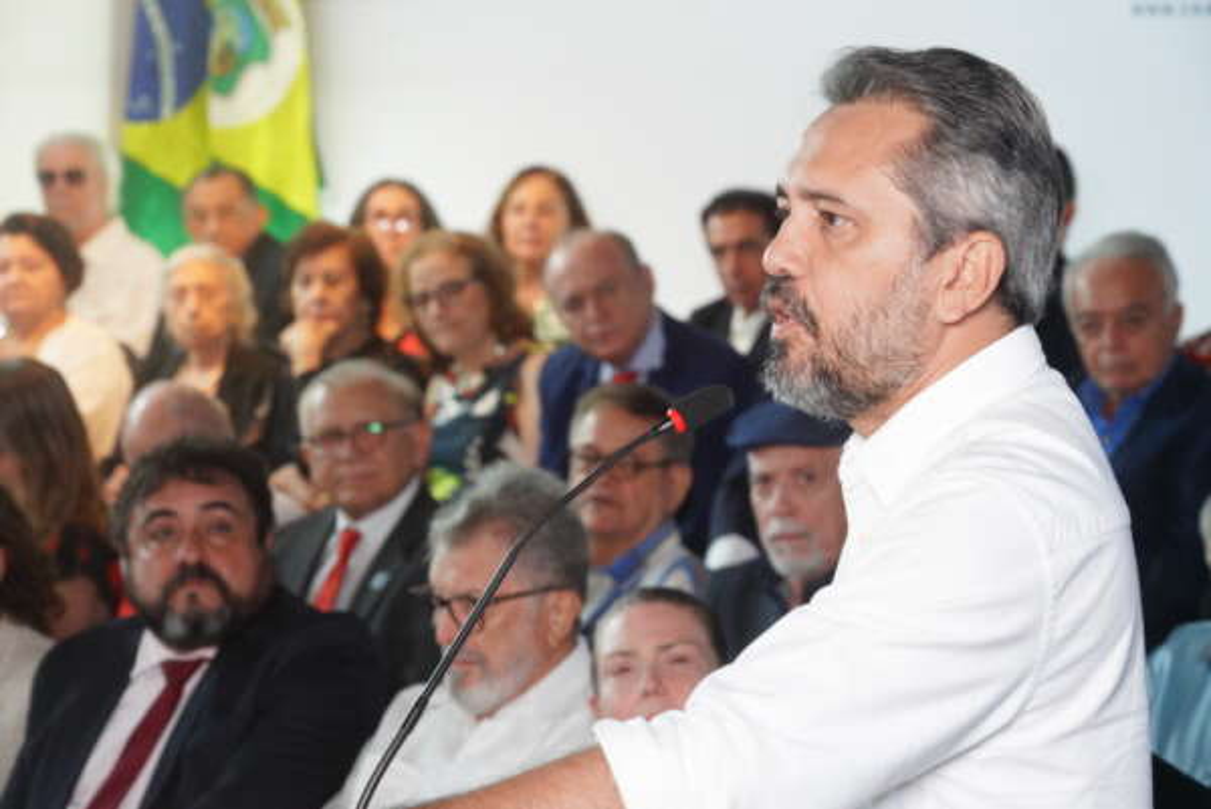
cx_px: 606
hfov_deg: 17.3
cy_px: 404
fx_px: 3972
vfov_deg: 11.6
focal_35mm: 118
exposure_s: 1/125
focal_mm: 118
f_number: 9
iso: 6400
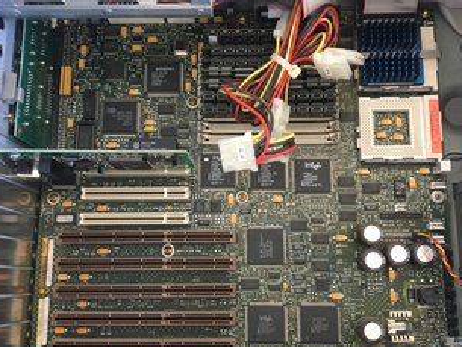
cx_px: 233
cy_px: 179
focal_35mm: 38
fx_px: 507
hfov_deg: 49.0
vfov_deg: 37.7
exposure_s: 1/30
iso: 160
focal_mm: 4.15
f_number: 2.2
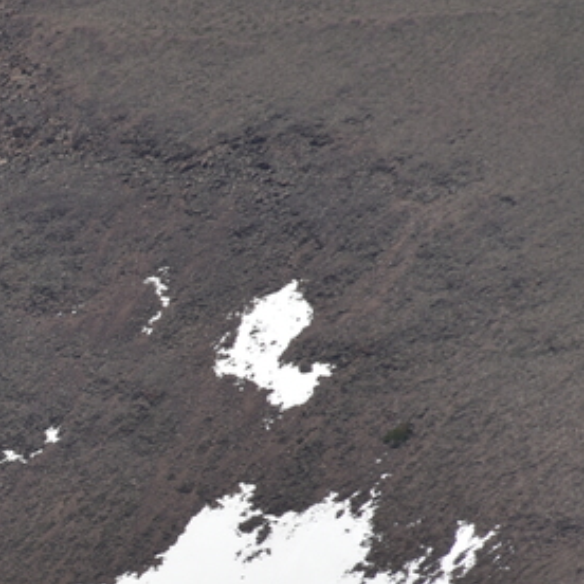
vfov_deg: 1.5
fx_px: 22580
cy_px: 343
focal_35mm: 1183
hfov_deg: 1.5
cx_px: -326
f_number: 9
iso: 100
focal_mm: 300
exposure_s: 1/640
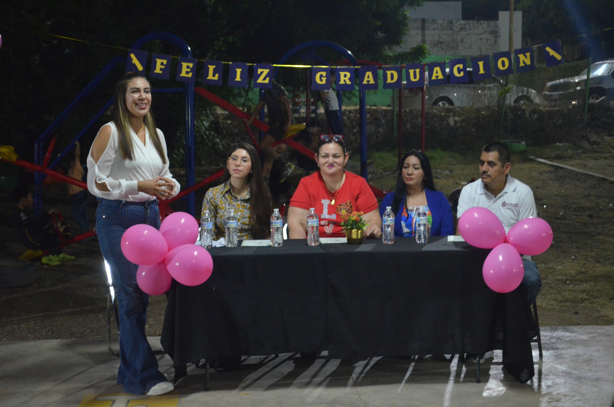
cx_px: 307
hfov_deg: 30.6
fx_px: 1123
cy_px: 204
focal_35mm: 66
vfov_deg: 20.5
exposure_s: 1/30
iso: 3200
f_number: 5.3
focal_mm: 44
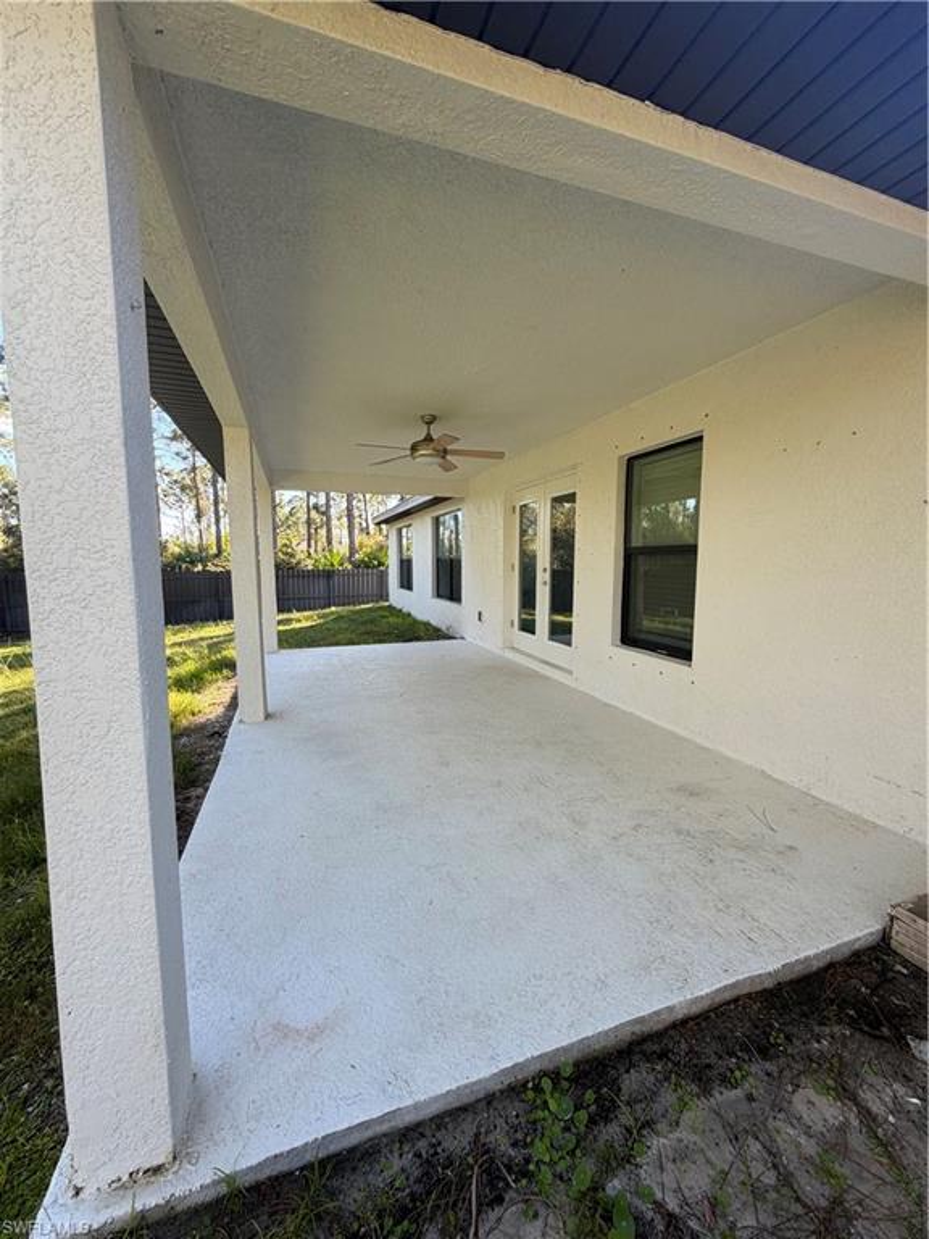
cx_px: 464
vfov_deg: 102.1
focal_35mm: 14
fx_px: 501
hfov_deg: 85.7
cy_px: 620
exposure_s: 1/149
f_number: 2.2
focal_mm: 2.22
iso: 40
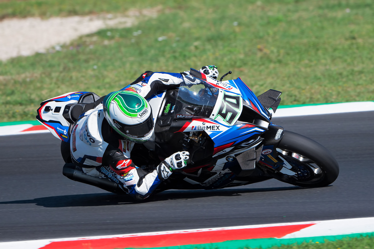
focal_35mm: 800
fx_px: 8310
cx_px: 187
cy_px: 124
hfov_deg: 2.6
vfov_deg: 1.7
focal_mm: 800
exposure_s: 1/1600
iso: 500
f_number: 8
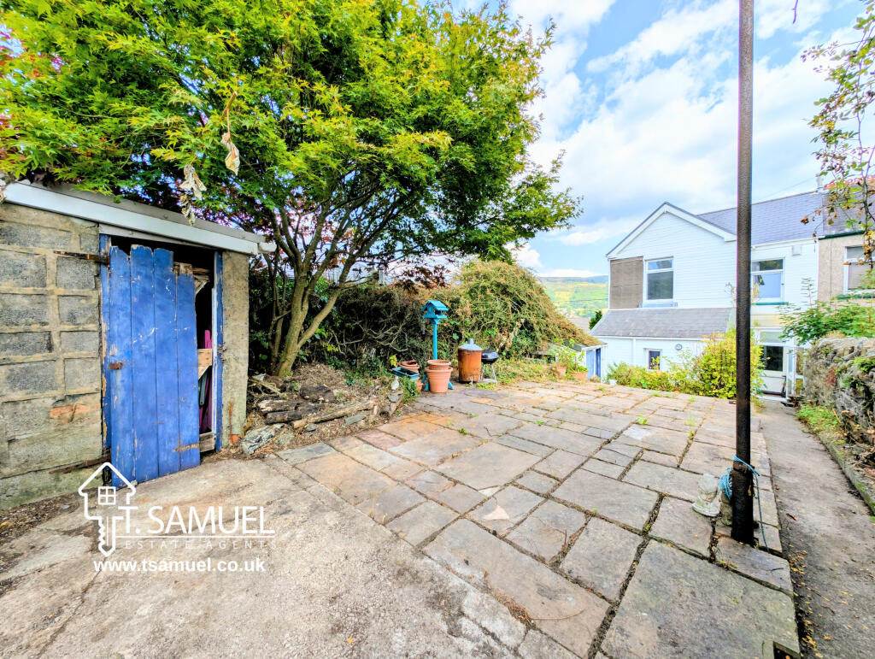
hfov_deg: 110.5
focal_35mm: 12
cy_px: 330
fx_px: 304
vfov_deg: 94.6
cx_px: 438
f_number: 1.95
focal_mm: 2.23
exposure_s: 1/1422
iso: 40
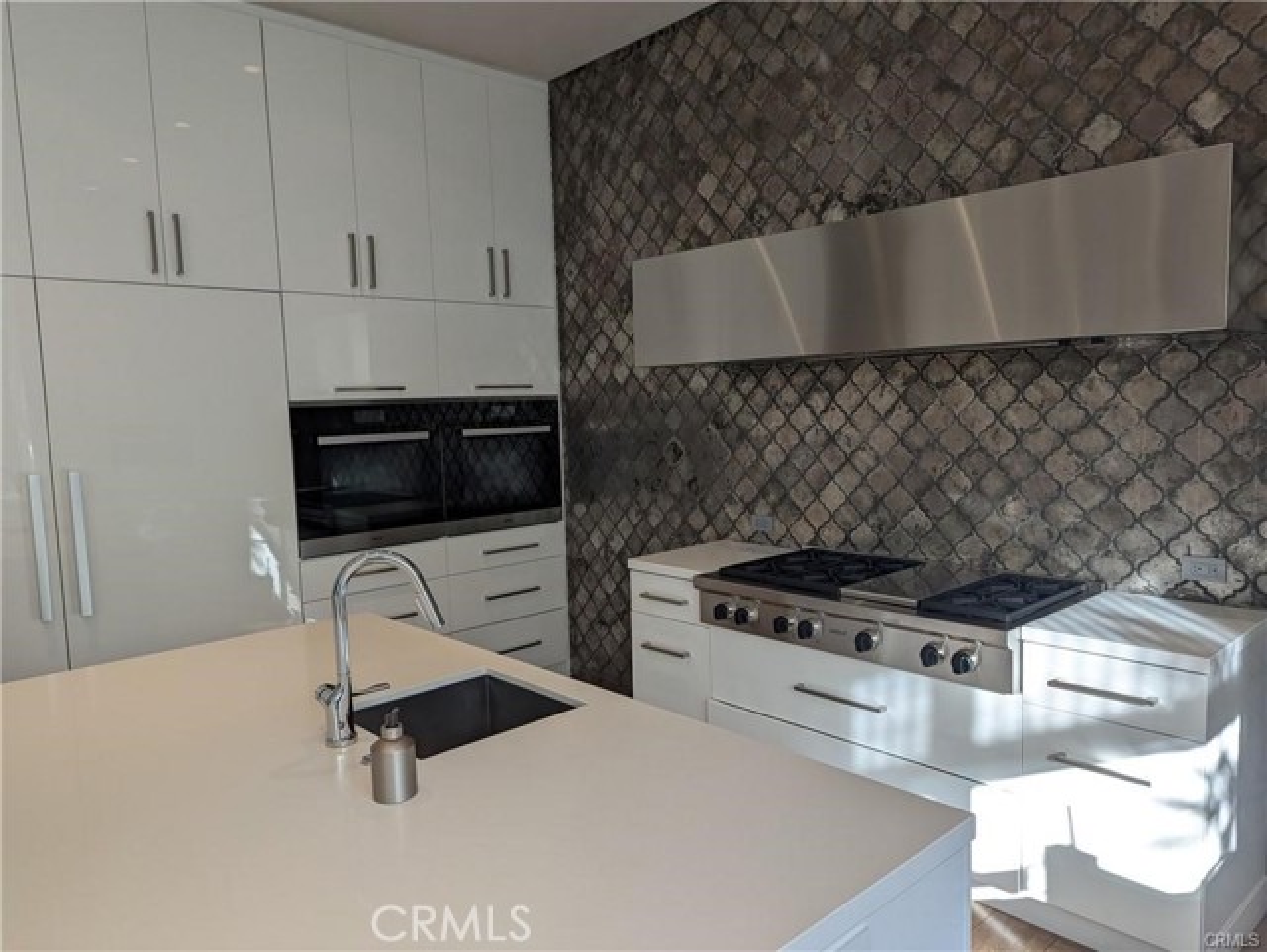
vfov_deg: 56.9
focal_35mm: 24
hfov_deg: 71.6
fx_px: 879
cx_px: 634
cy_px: 476
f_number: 1.85
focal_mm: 6.81
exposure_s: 1/120
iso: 73
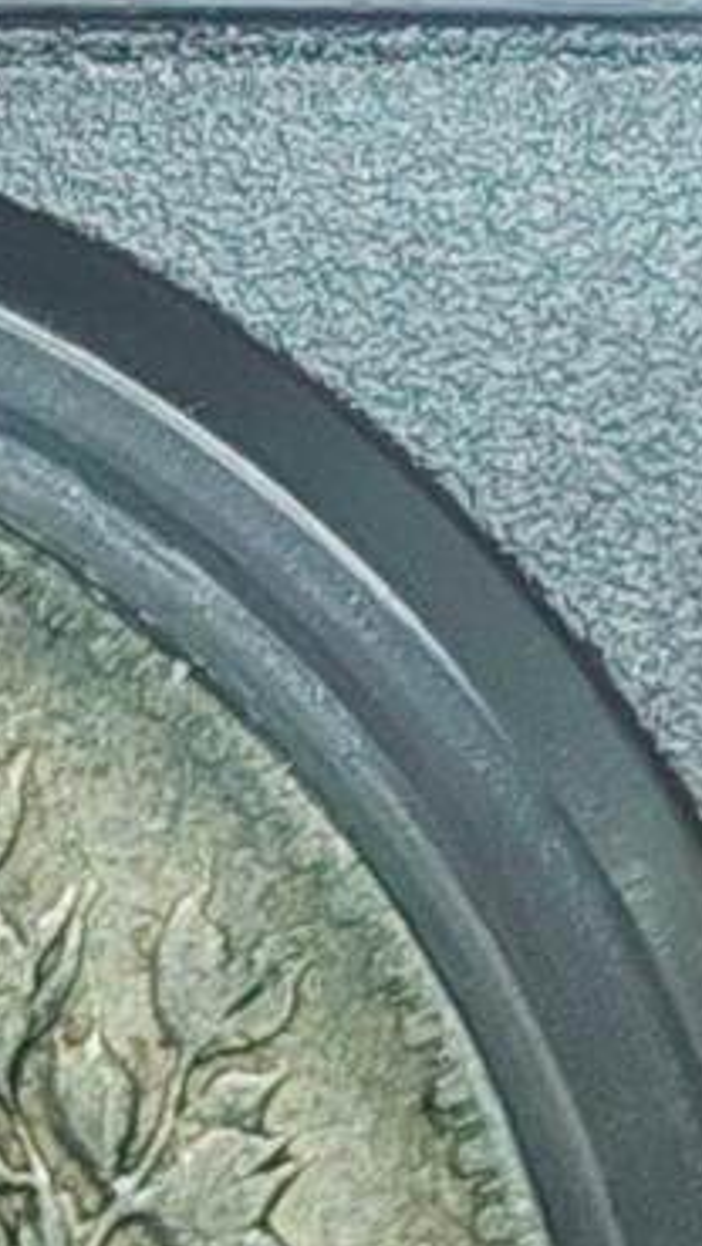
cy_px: 942
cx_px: -719
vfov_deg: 7.5
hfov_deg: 4.2
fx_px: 9482
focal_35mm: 287
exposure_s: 1/100
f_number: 1.9
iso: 640
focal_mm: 6.12
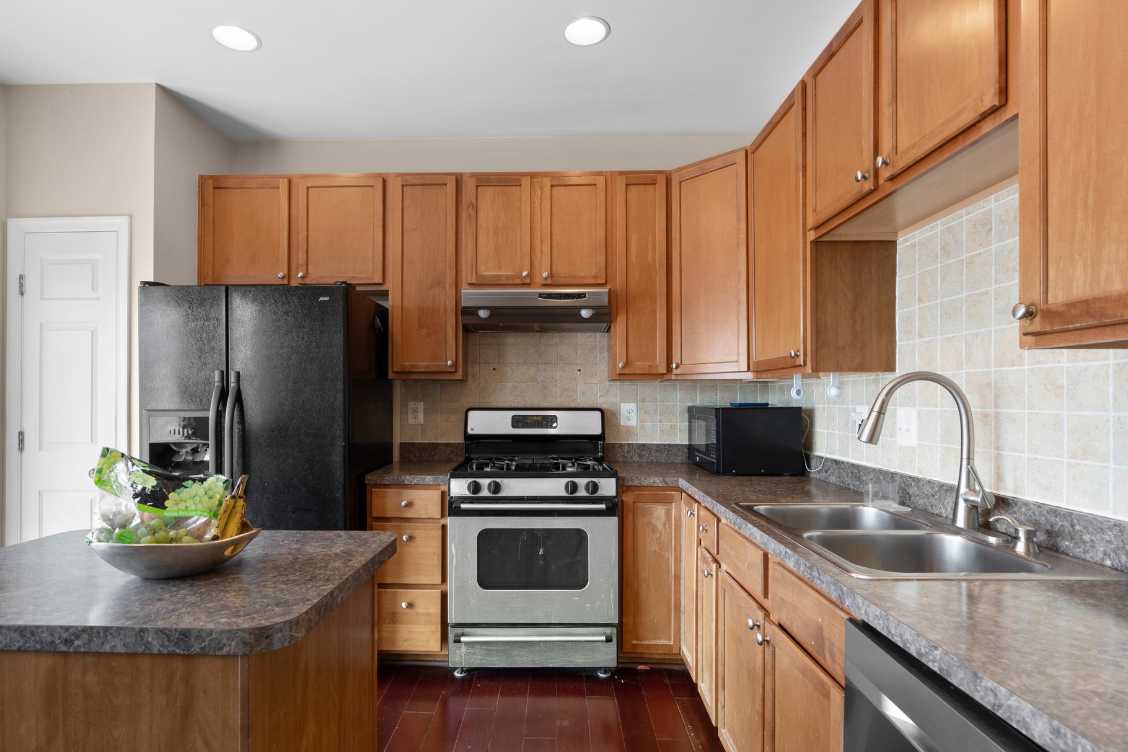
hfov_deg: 89.9
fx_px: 564
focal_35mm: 18
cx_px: 528
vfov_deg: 67.3
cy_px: 391
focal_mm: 16
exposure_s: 1/8
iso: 250
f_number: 8
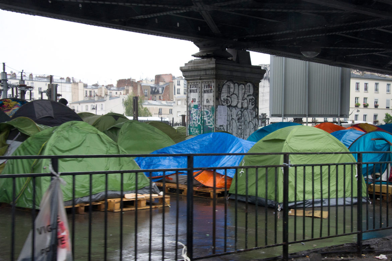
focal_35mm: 56
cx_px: 196
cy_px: 130
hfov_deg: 35.7
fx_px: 609
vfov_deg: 24.2
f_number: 9
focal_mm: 56
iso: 2000
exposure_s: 1/500
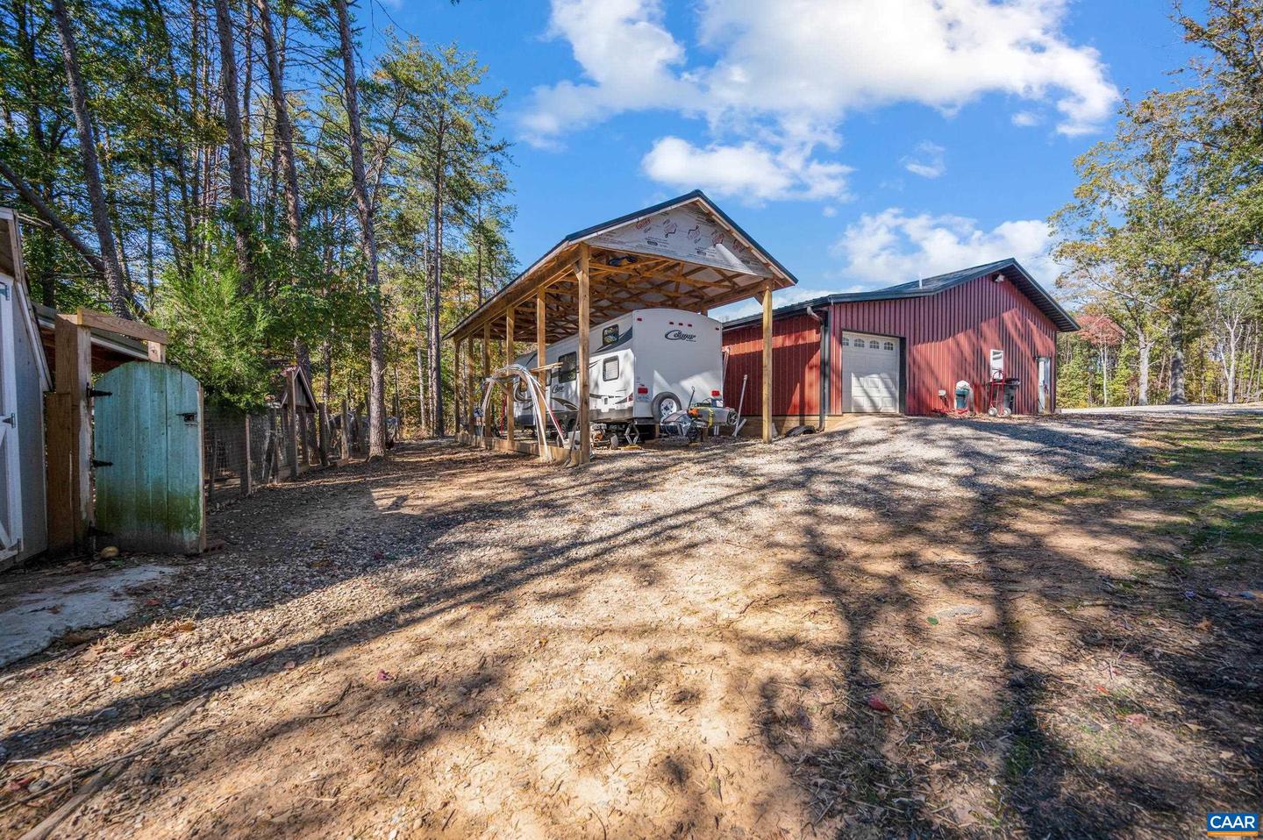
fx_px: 491
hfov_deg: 104.3
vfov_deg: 81.1
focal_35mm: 14
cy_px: 420
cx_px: 632
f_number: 4
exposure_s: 1/1600
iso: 400
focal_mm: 14
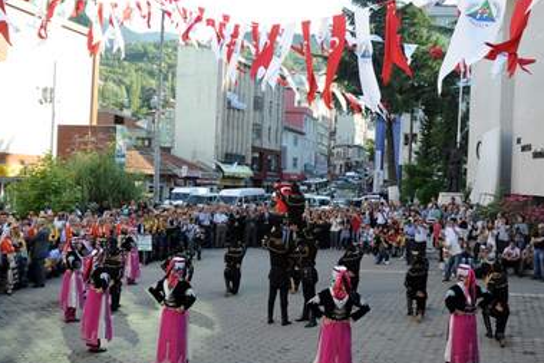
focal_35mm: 38
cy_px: 178
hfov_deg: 50.6
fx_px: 574
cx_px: 304
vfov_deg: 35.1
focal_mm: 30
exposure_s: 1/160
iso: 500
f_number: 9
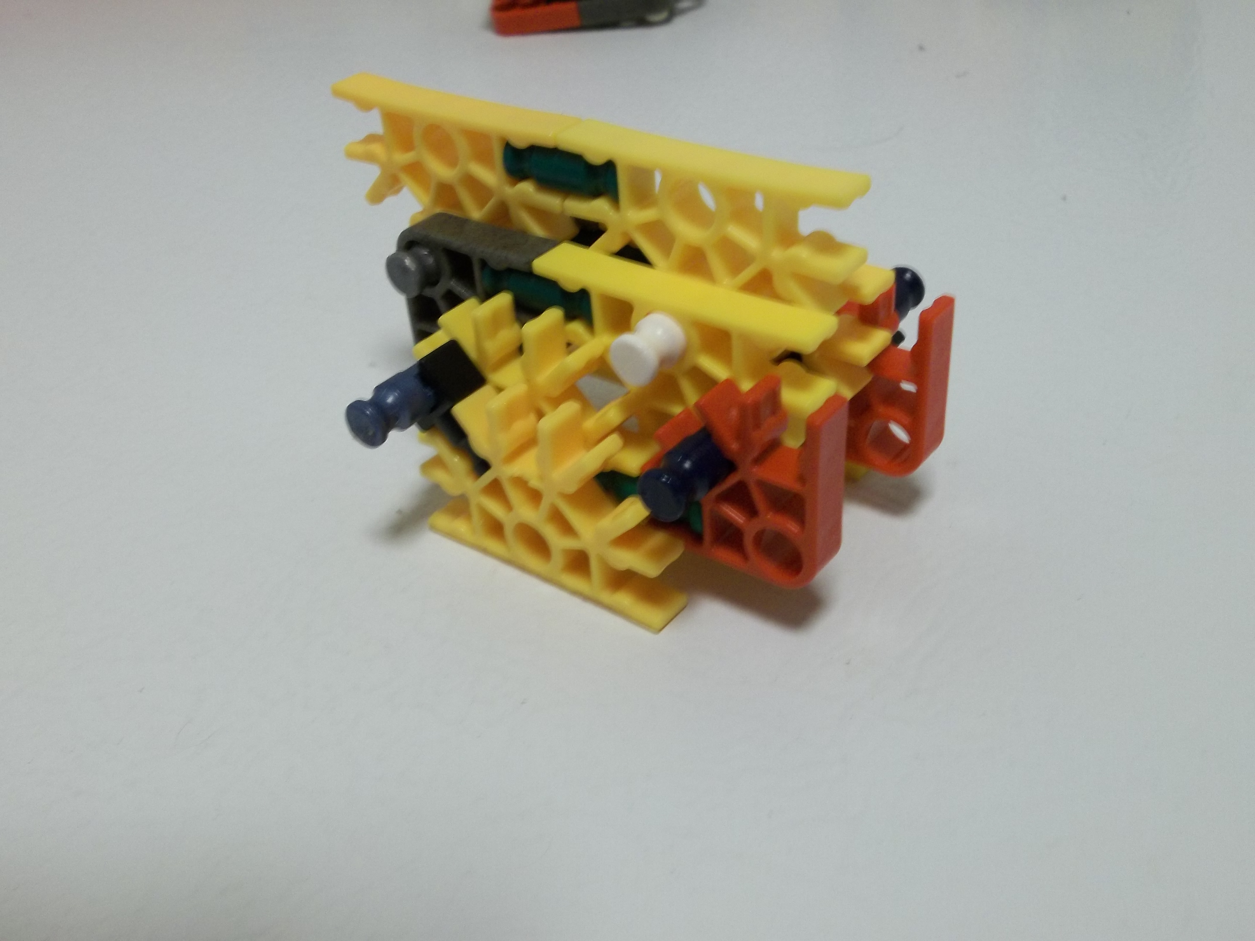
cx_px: 628
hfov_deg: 50.1
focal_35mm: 37
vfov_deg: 38.7
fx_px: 1341
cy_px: 470
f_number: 4
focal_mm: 6.6
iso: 160
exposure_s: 1/10
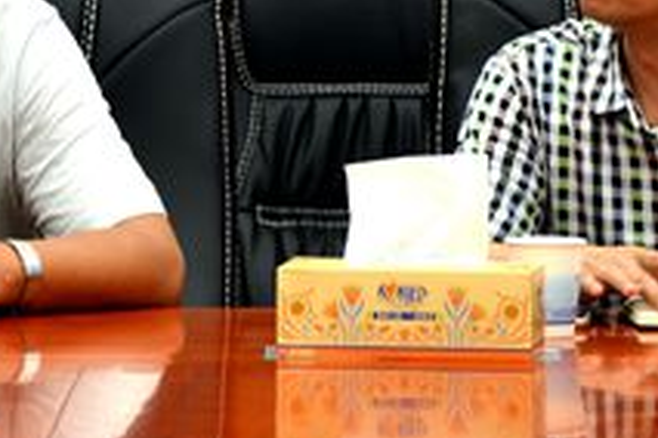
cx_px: 337
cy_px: 114
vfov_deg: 3.3
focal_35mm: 422
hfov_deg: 4.9
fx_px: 7713
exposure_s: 1/40
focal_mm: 100
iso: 250
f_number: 5.6
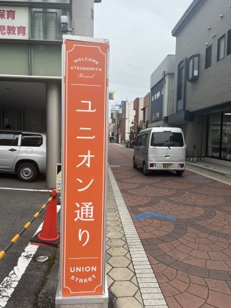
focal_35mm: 28
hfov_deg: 49.7
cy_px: 155
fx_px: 249
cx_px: 117
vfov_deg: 63.4
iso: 50
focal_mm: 5.1
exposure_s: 1/920
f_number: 1.6
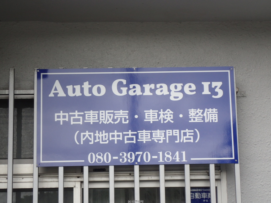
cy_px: 102
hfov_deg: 19.6
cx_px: 136
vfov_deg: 14.8
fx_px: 783
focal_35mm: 100
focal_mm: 18
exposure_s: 1/200
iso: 125
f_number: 4.9
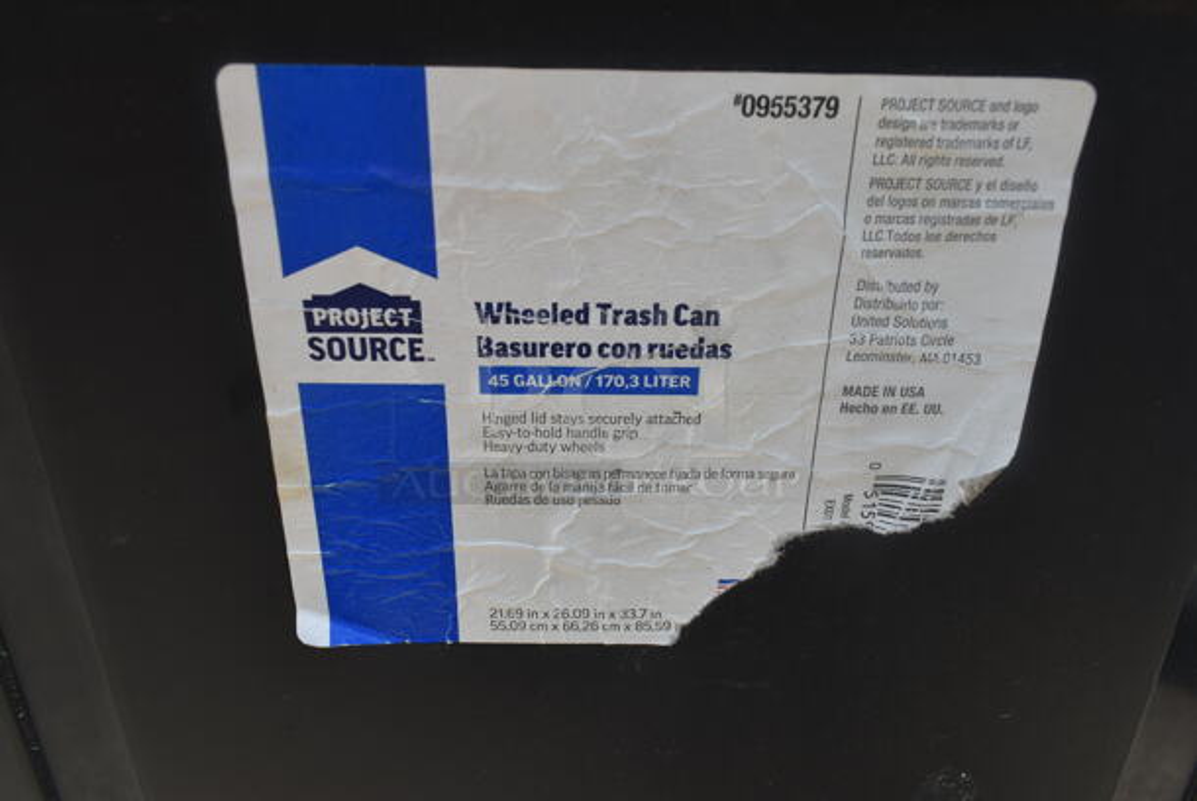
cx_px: 598
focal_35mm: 27
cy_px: 400
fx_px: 899
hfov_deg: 67.3
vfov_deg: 48.0
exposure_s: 1/100
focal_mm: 18
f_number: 8
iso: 100
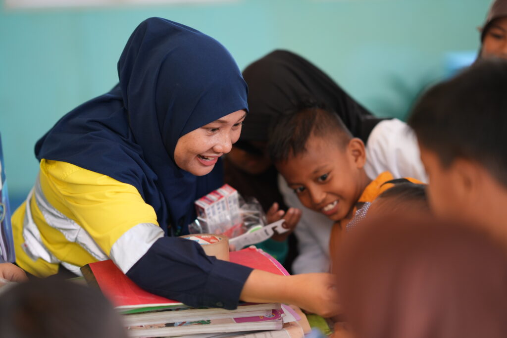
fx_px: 1197
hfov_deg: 23.9
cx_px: 254
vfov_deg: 16.1
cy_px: 169
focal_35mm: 85
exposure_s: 1/400
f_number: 1.4
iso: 400
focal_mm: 85
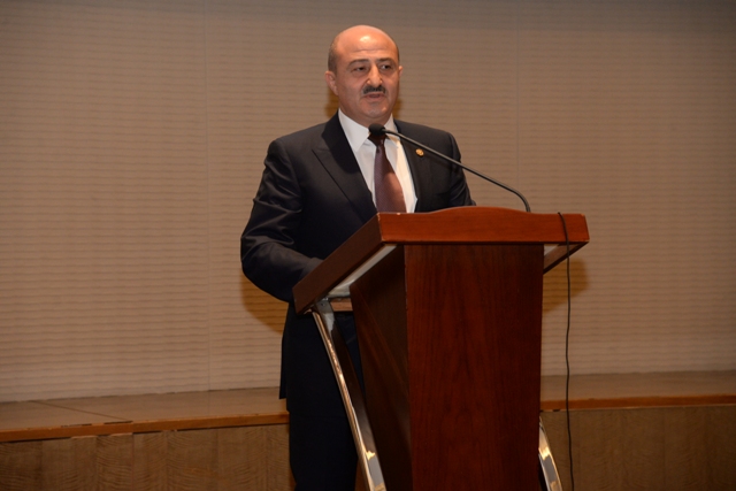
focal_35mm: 120
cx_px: 368
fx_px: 2454
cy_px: 246
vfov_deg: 11.4
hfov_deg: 17.1
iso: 2200
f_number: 5
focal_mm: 120
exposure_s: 1/100
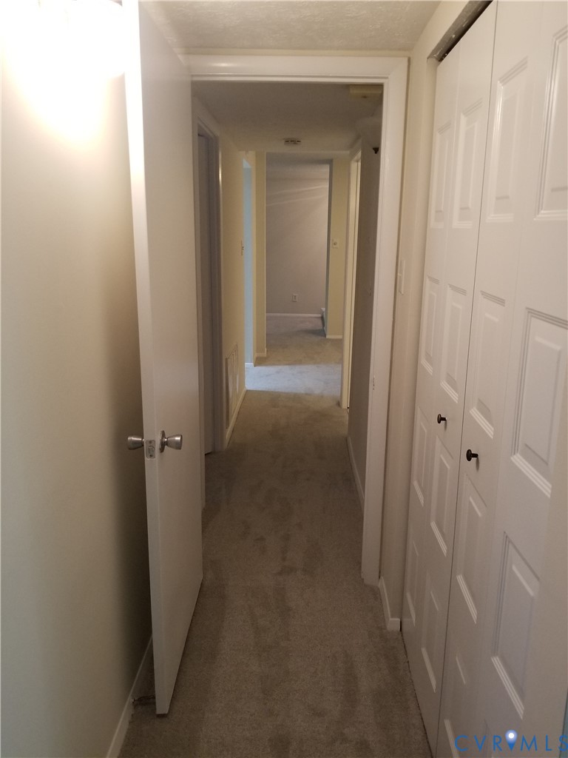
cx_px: 284
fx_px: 569
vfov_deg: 67.3
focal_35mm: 26
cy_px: 379
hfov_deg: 53.1
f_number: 1.7
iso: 160
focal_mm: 4.25
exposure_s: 1/40
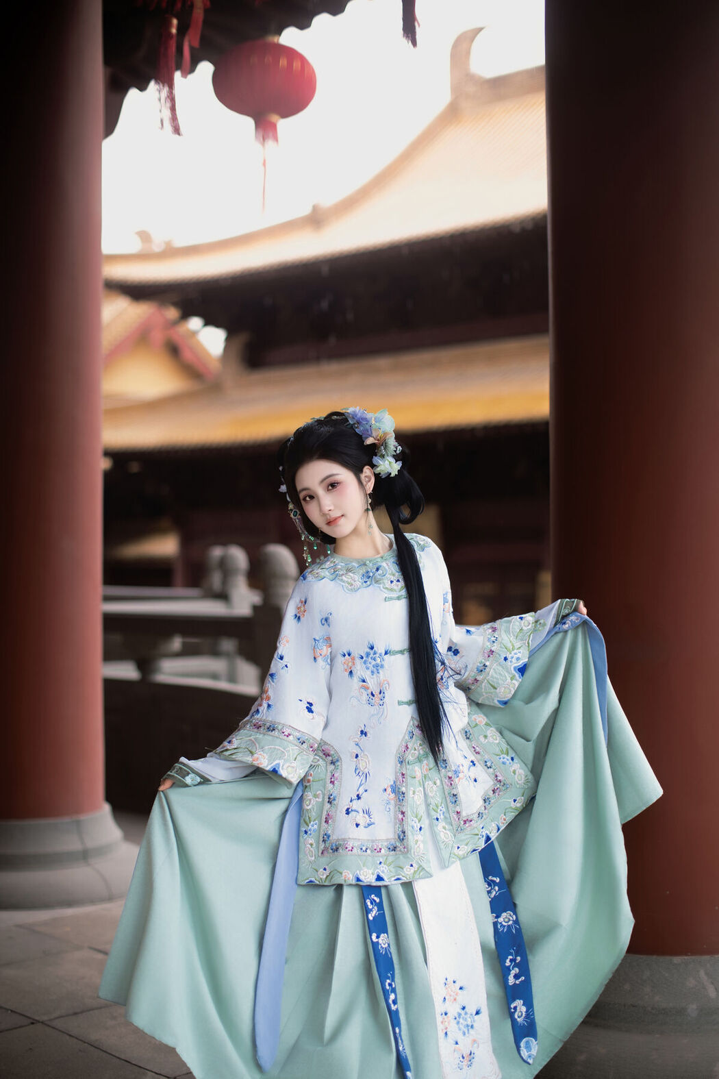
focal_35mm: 49
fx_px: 1468
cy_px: 540
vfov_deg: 40.3
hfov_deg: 27.5
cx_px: 360
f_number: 1.8
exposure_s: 1/125
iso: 200
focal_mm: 50
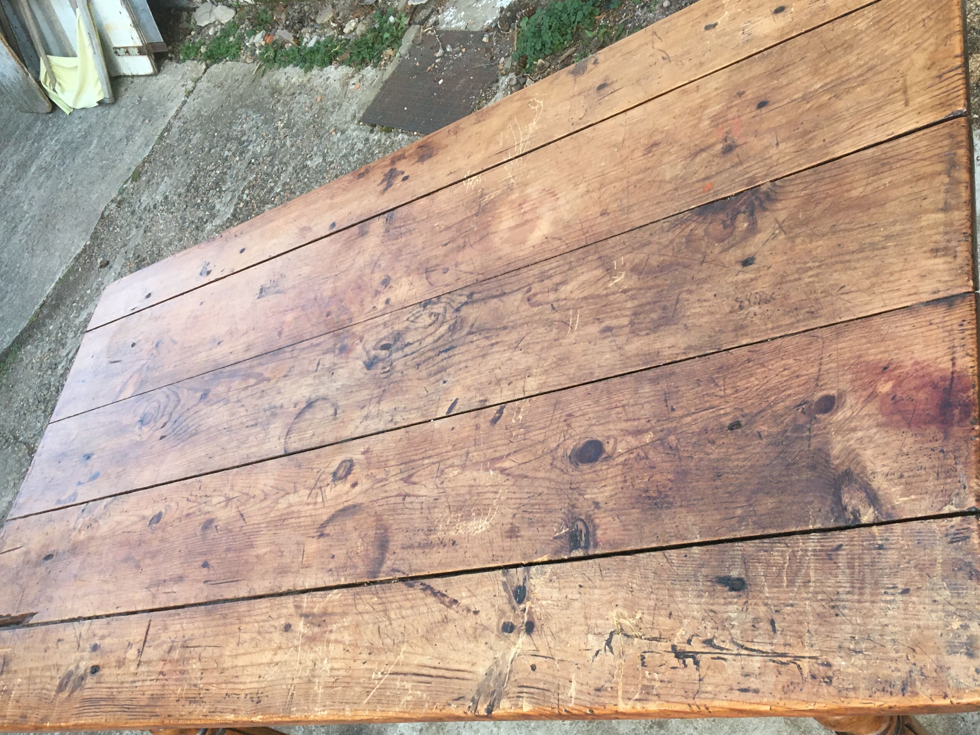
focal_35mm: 35
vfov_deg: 40.5
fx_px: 991
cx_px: 505
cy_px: 436
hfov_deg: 52.6
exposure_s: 1/33
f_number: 2.2
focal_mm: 4.15
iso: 125
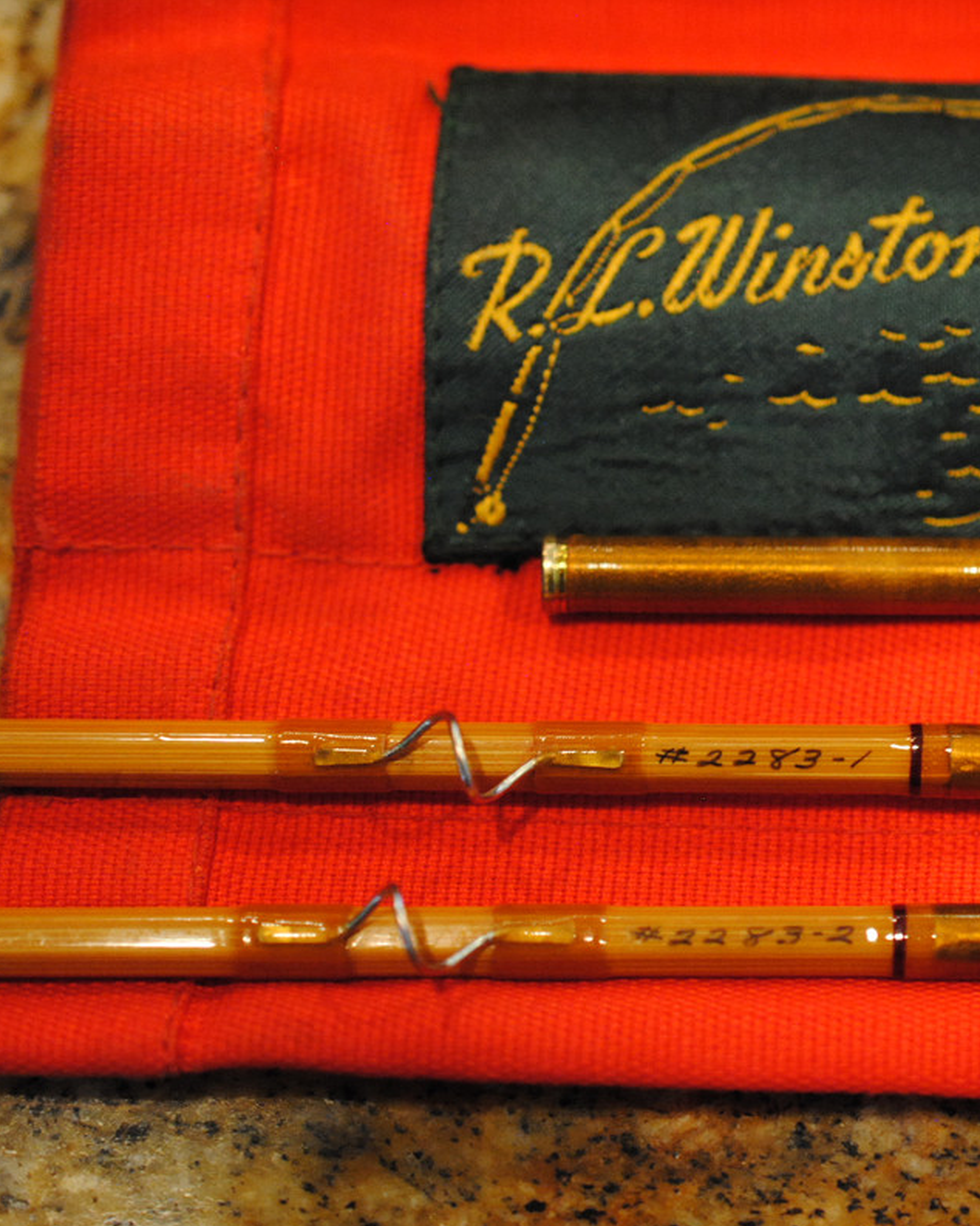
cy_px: 617
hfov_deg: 17.9
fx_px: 3083
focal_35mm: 85
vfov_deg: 22.5
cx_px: 780
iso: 1000
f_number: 3
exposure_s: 1/30
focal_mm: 40
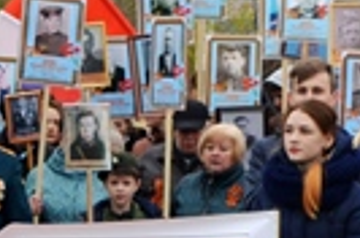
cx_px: 244
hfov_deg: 4.4
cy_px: 78
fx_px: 4679
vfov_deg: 2.9
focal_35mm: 469
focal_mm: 52
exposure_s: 1/500
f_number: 5.6
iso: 560
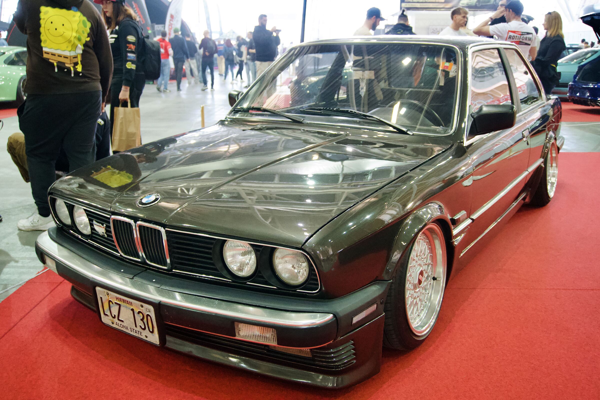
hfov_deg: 55.1
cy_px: 200
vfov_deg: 38.4
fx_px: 575
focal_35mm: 34
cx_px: 300
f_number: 4
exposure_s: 1/160
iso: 5000
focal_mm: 23
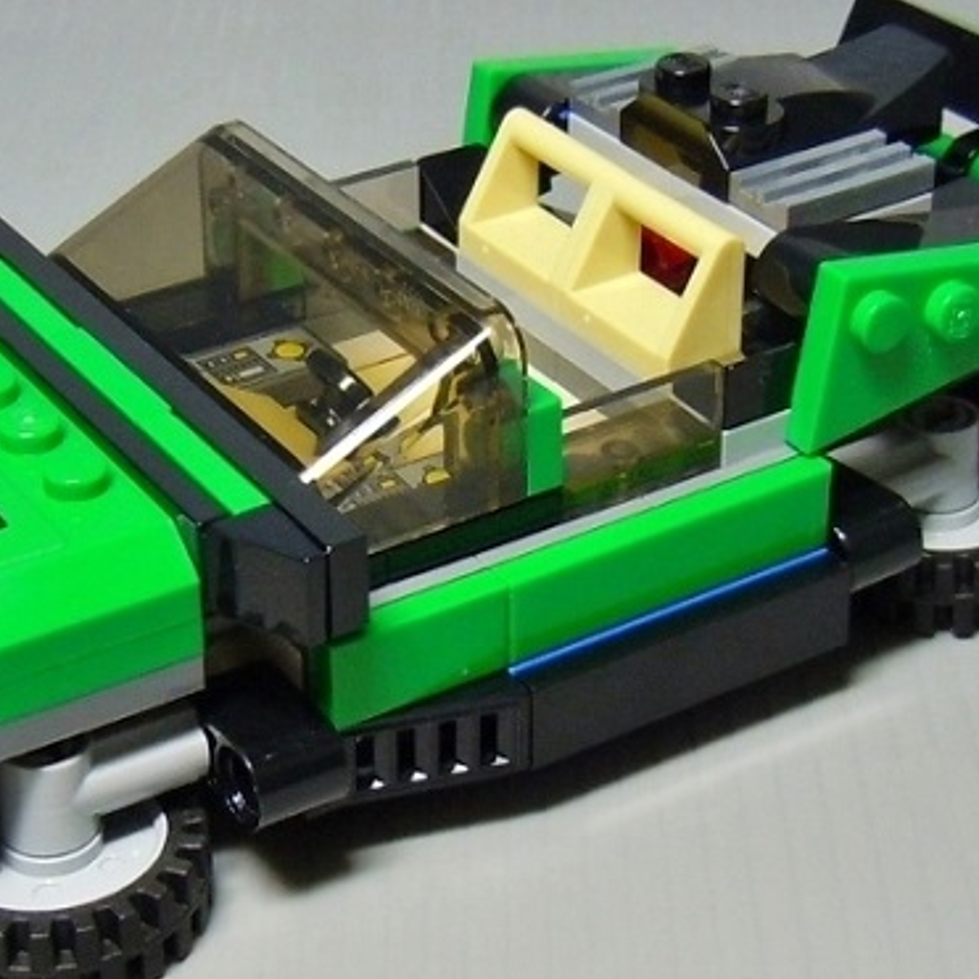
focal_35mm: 55
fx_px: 1760
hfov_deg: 30.9
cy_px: 457
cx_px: 343
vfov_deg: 31.1
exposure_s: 1/25
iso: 200
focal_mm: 5.4
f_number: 3.5
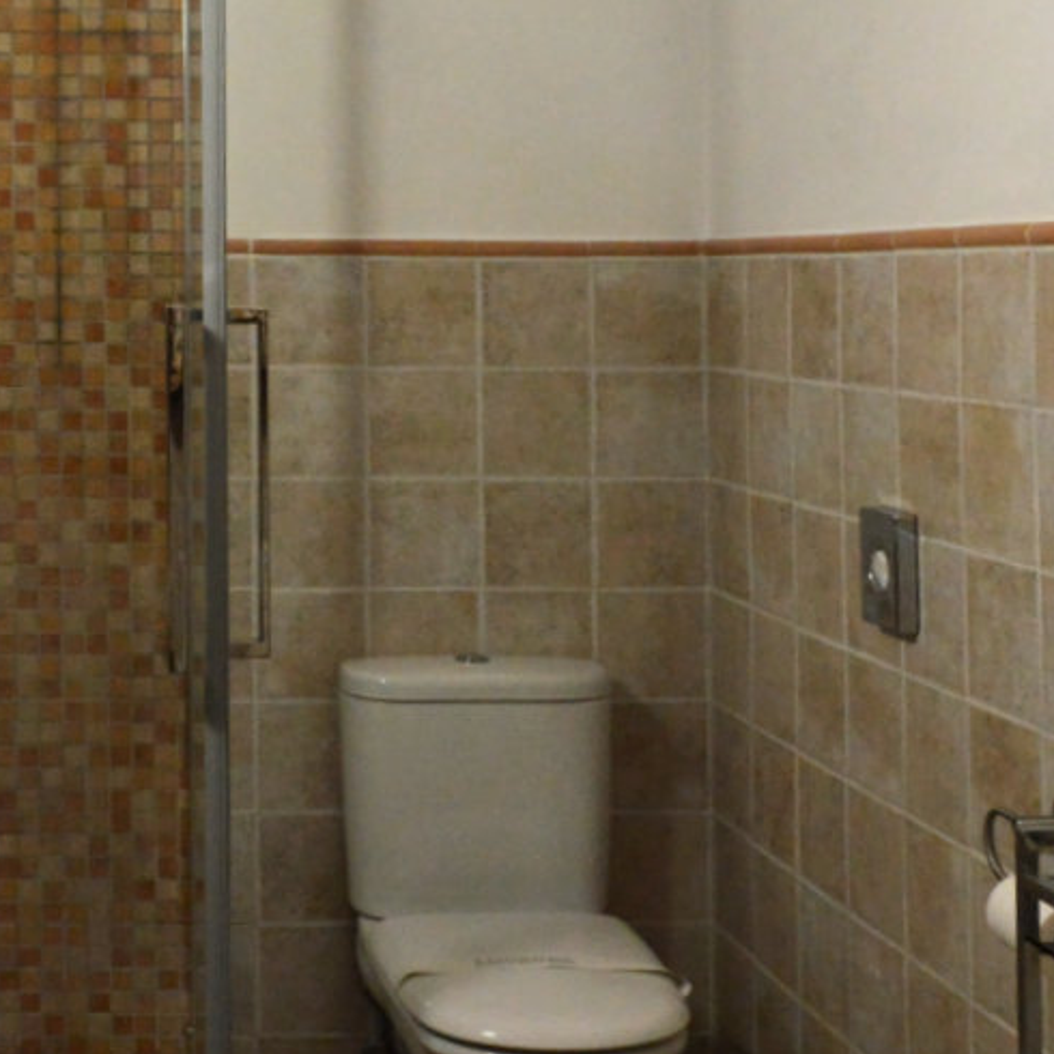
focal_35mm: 53
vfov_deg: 32.2
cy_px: 545
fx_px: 1827
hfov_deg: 31.5
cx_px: 247
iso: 2000
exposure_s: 1/100
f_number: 3.5
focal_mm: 17
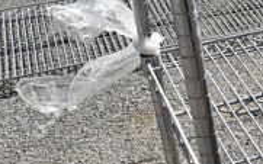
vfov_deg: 13.8
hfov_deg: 18.6
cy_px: 168
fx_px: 666
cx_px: 436
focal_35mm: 93
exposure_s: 1/500
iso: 200
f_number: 8
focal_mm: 18
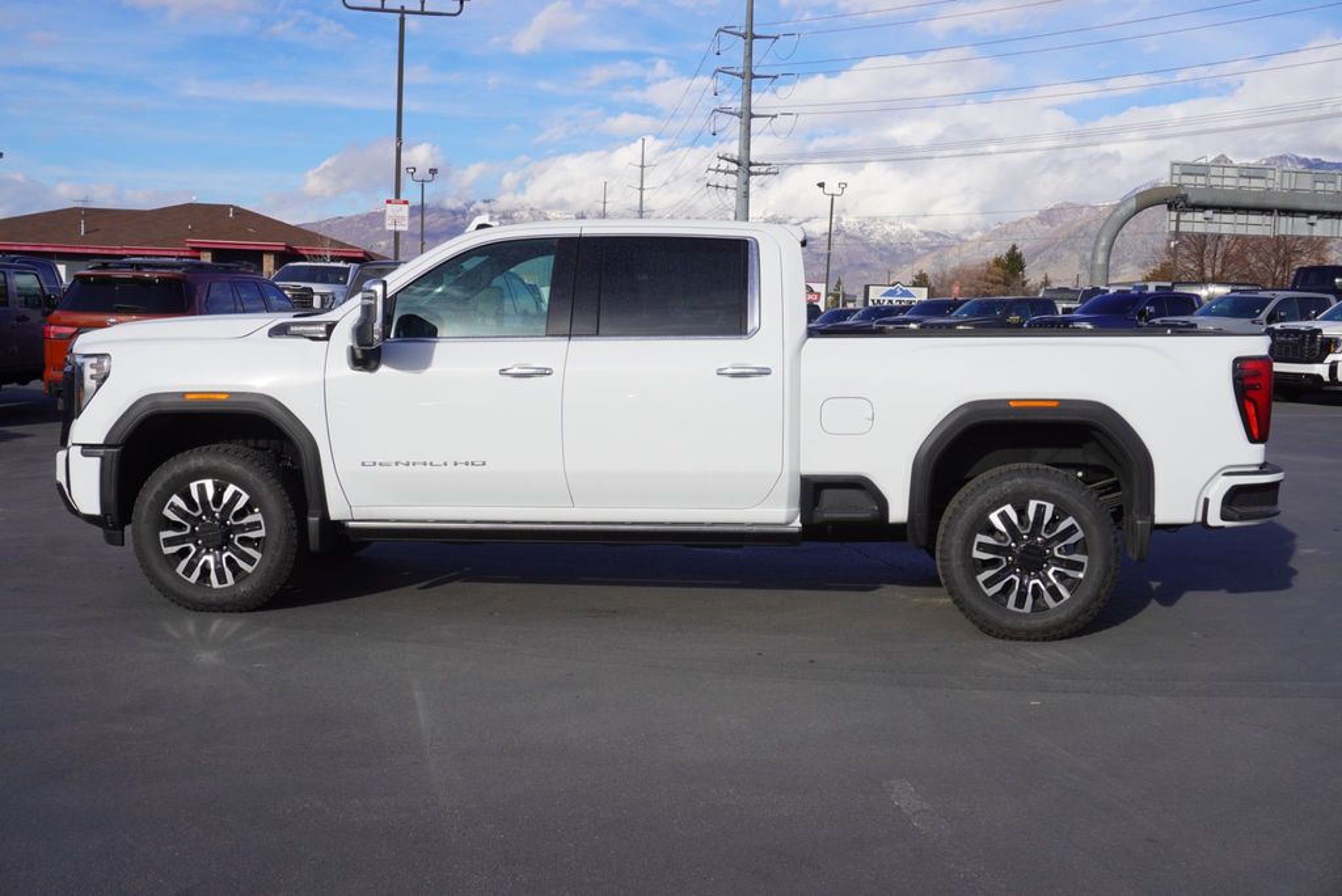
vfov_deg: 33.1
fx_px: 1511
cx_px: 671
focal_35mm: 40
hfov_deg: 47.9
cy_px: 448
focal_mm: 27
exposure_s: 1/160
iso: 100
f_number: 11
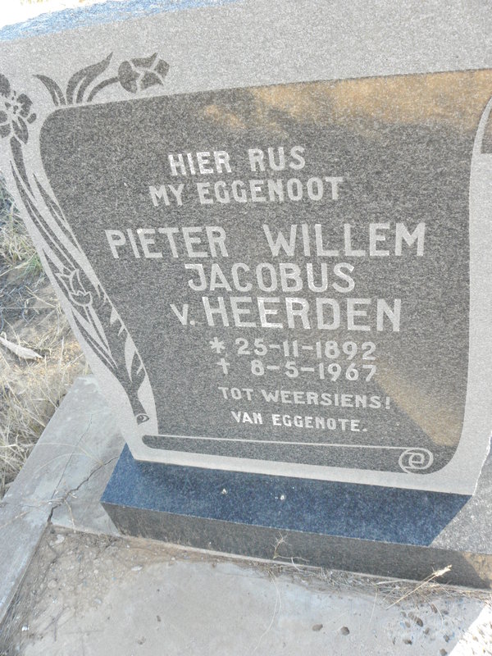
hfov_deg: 53.1
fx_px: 493
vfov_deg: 67.3
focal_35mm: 26
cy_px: 328
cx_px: 246
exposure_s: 1/60
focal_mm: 4.6
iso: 200
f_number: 4.5
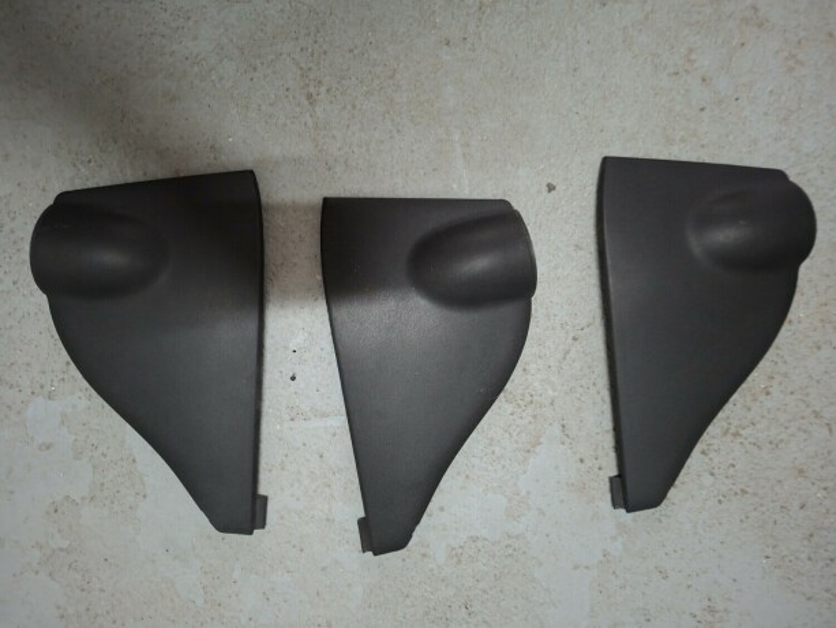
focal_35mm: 23
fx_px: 556
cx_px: 418
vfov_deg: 58.9
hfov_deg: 73.9
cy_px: 314
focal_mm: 5.54
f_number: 1.8
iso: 1000
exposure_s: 1/20
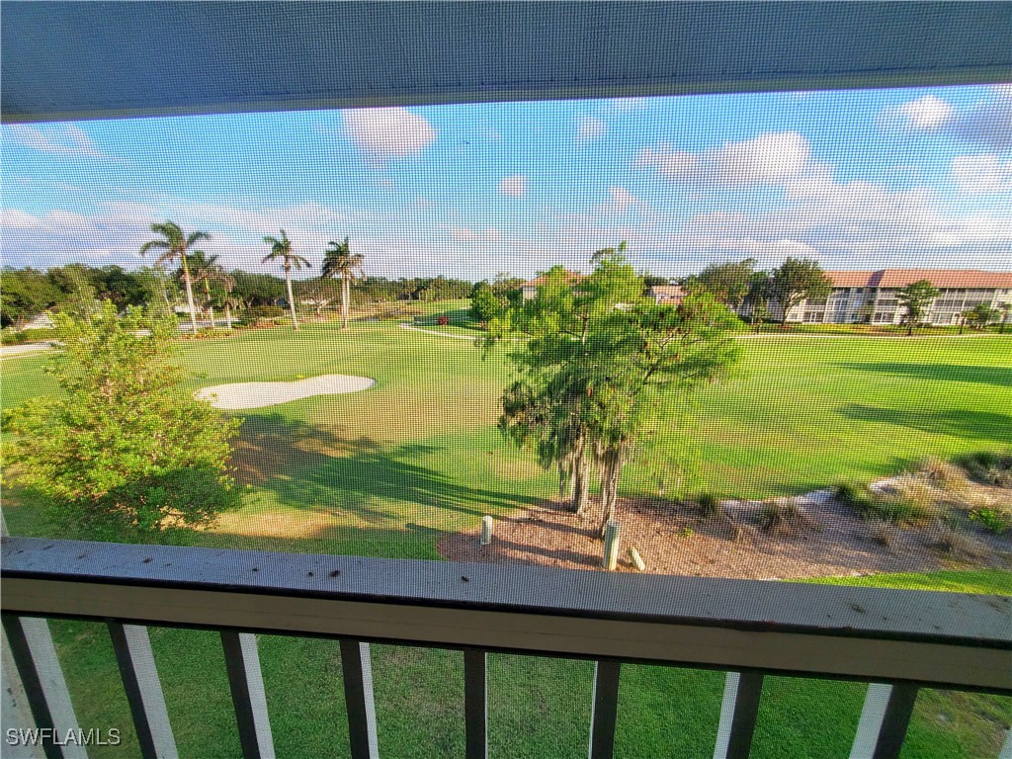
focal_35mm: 13
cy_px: 380
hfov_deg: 106.2
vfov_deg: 89.9
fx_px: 380
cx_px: 506
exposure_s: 1/312
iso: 50
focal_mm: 1.8
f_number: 2.2
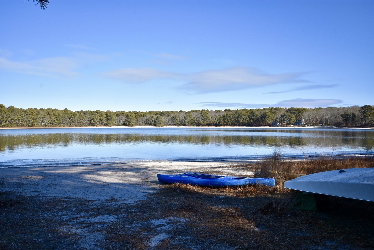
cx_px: 187
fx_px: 312
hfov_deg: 61.9
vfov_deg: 43.6
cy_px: 125
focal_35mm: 30
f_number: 8
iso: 320
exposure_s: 1/500
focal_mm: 20
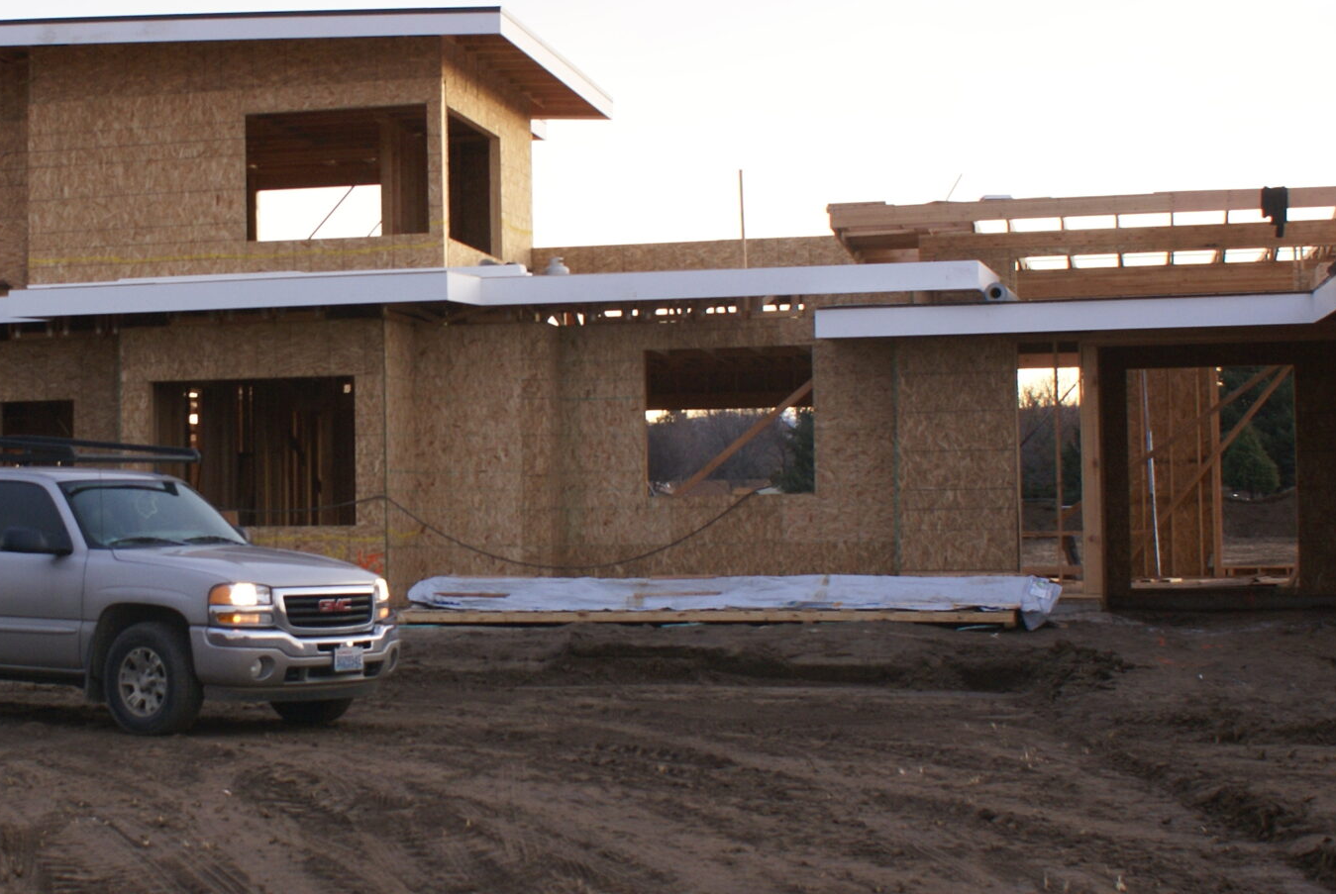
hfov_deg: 26.8
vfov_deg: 18.5
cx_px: 257
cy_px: 388
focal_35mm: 74
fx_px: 2749
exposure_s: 1/40
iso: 100
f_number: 4.5
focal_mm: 26
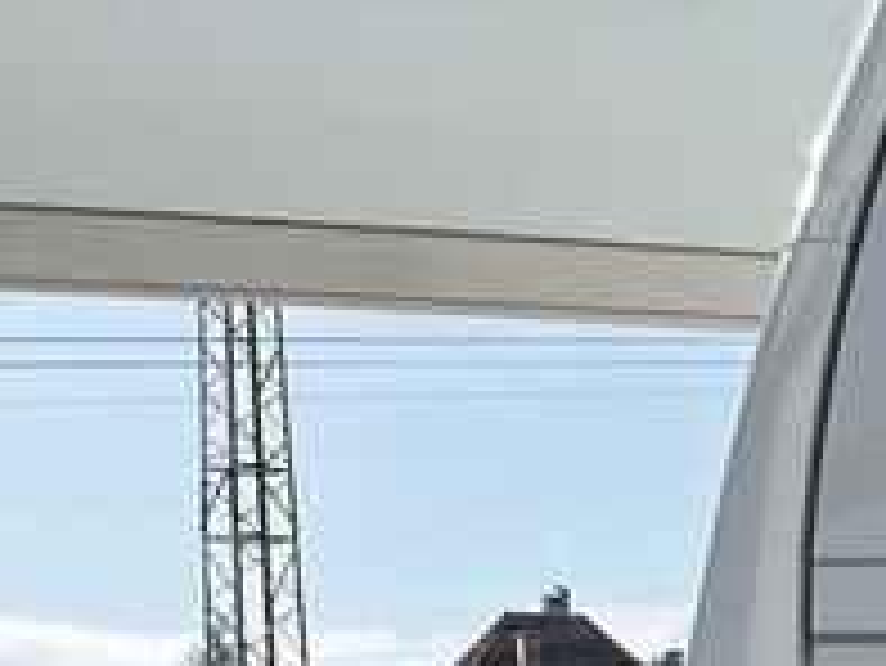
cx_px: 1979
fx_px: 3457
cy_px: 1215
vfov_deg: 10.3
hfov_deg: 12.2
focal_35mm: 135
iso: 50
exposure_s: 1/2463
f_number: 1.6
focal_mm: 5.1
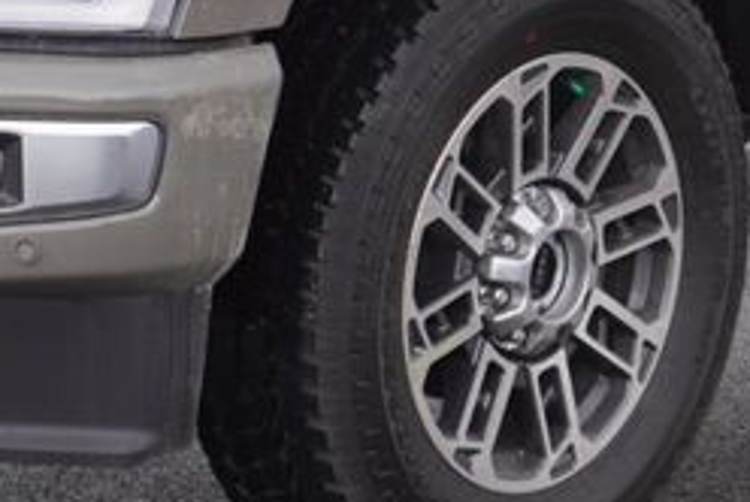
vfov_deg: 8.1
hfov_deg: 12.3
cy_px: -136
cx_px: 526
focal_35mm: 167
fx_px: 3485
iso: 100
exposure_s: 1/100
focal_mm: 27
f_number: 5.6
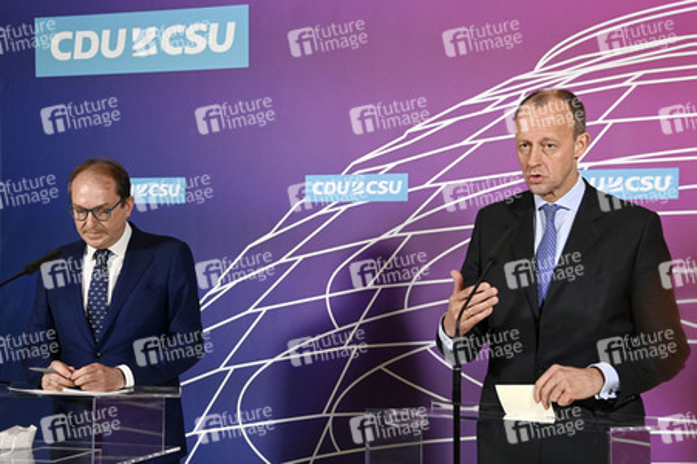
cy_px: 232
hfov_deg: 31.0
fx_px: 1258
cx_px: 348
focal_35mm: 65
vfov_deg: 20.9
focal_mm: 65
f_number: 5.6
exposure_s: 1/250
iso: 3200
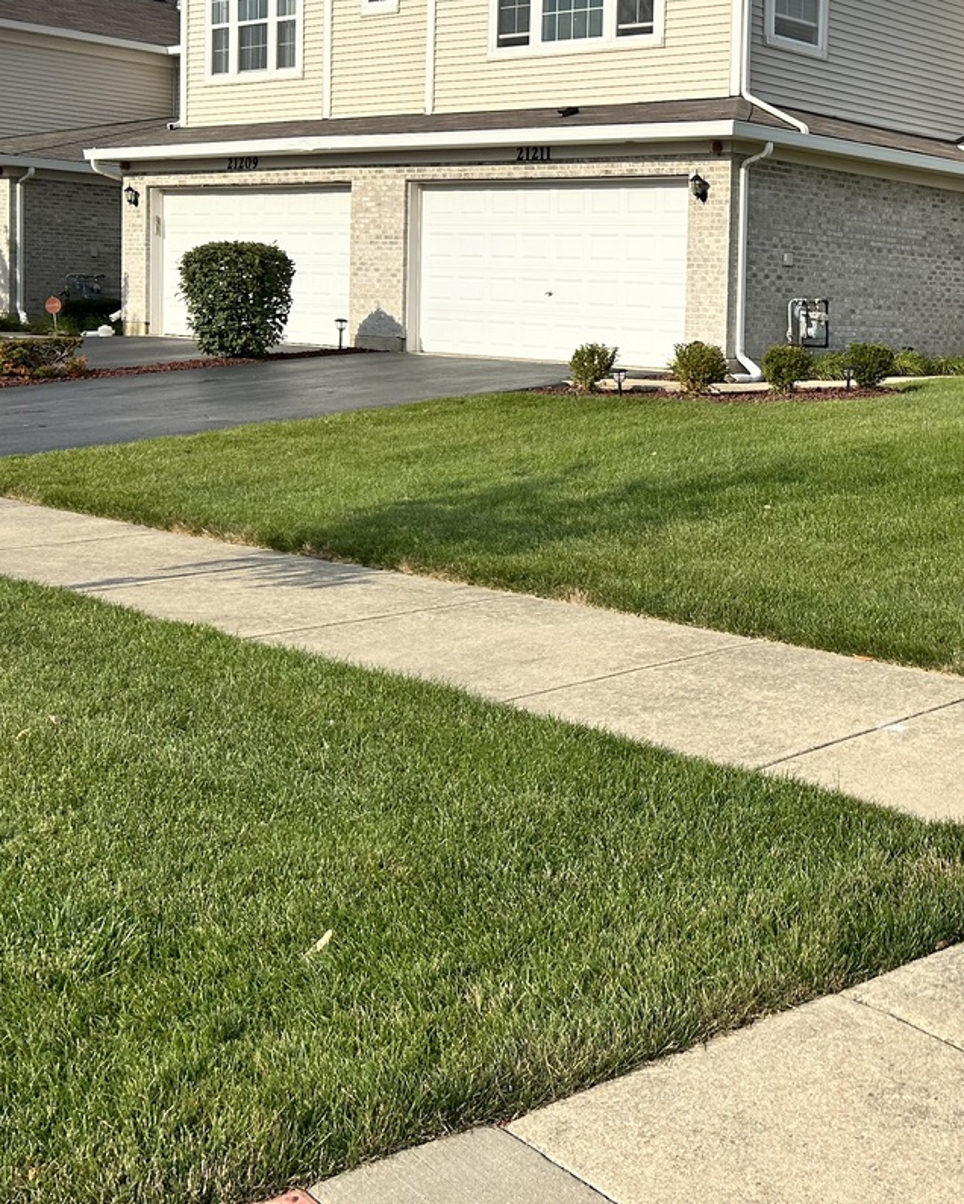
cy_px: 440
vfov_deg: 40.0
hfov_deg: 30.6
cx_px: 943
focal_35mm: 46
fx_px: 1639
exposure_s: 1/4831
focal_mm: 5.7
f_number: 1.5
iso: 50
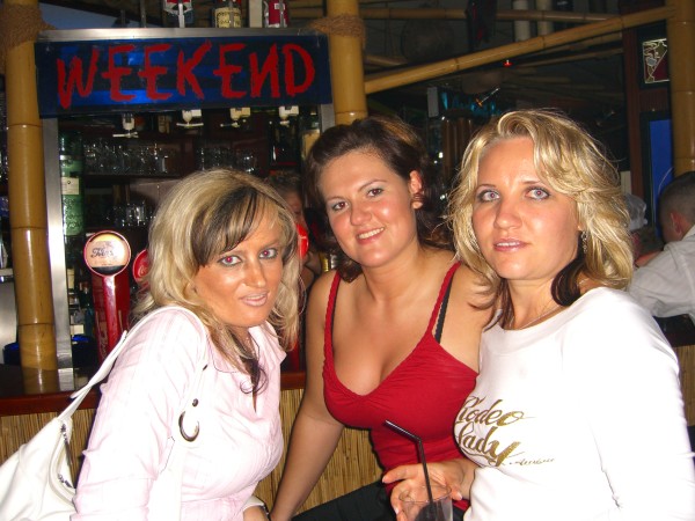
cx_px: 348
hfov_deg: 49.0
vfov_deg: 37.7
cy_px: 260
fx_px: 763
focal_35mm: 38
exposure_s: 1/60
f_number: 2.8
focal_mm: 7.9
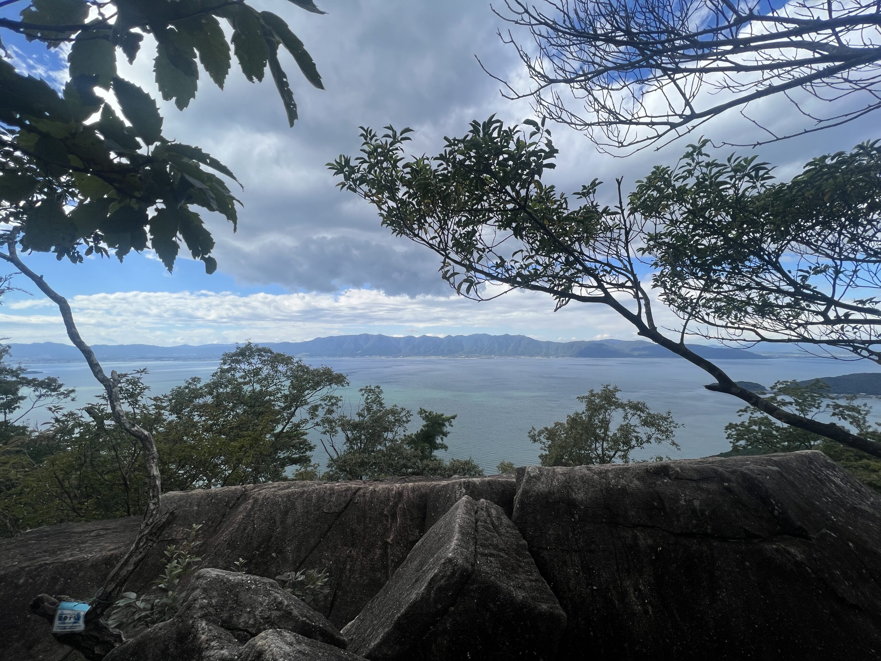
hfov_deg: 106.2
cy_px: 330
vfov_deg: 89.9
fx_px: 331
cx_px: 440
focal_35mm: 13
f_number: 1.8
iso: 32
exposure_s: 1/1553
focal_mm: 1.57
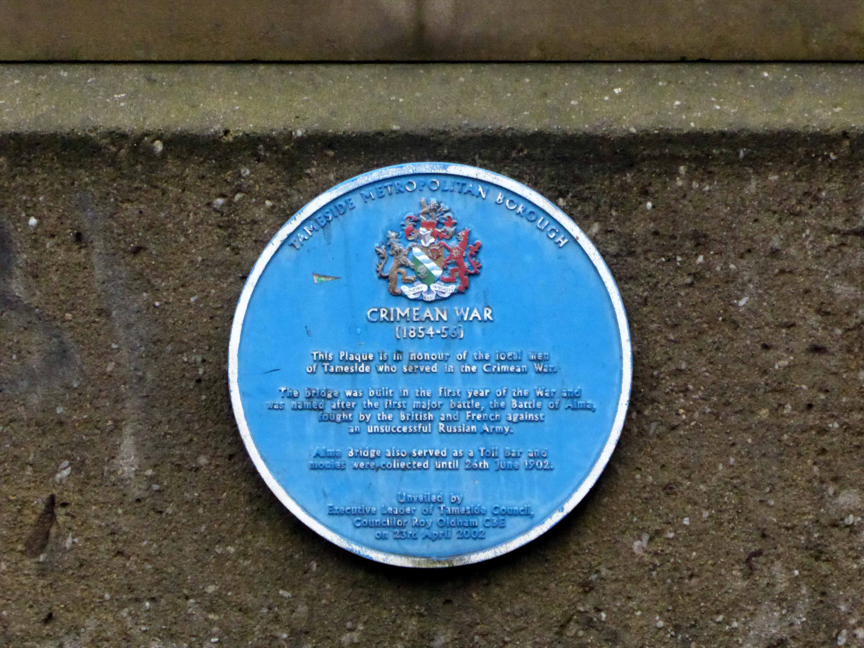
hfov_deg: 5.5
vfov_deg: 4.2
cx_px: 432
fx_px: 8936
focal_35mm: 358
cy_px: 324
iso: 1600
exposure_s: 1/320
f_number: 5.9
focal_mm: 57.7
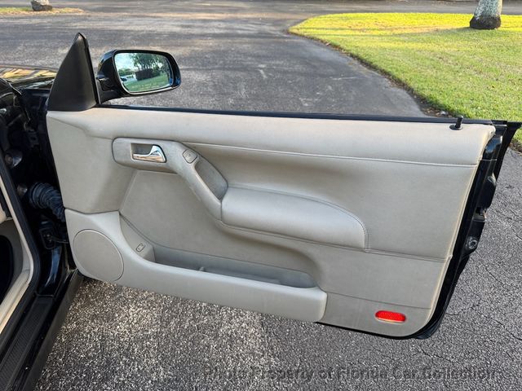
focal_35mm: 24
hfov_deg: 71.6
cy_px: 196
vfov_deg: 56.8
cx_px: 261
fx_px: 362
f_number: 1.78
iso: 64
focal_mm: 6.76
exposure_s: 1/168
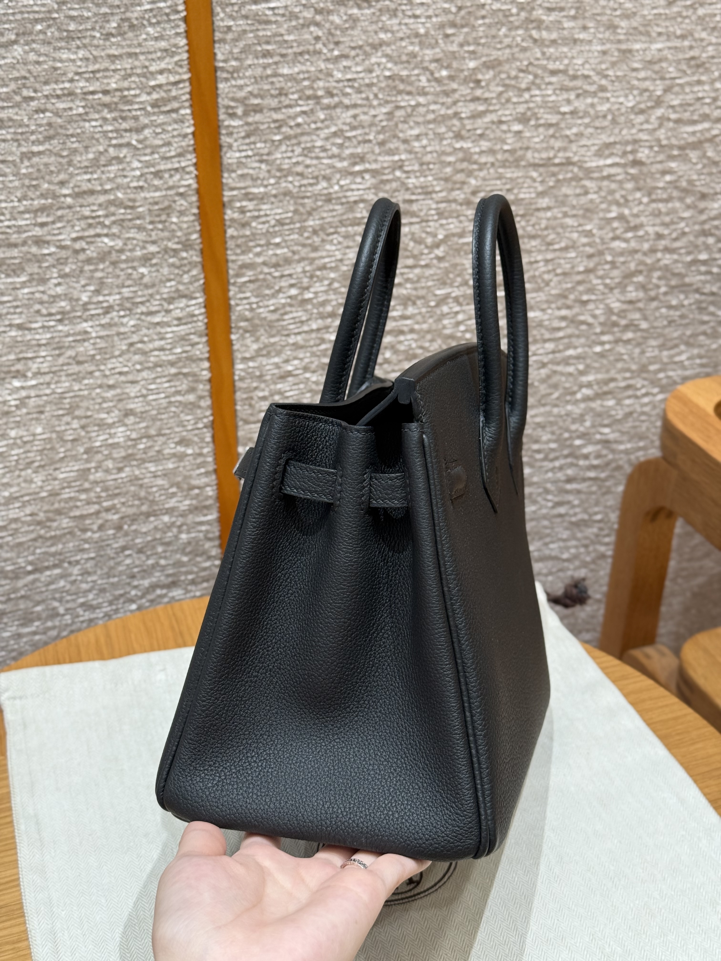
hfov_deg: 30.3
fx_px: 1333
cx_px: 360
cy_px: 480
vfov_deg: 39.7
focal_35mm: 48
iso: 64
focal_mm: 6.76
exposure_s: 1/50
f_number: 1.78
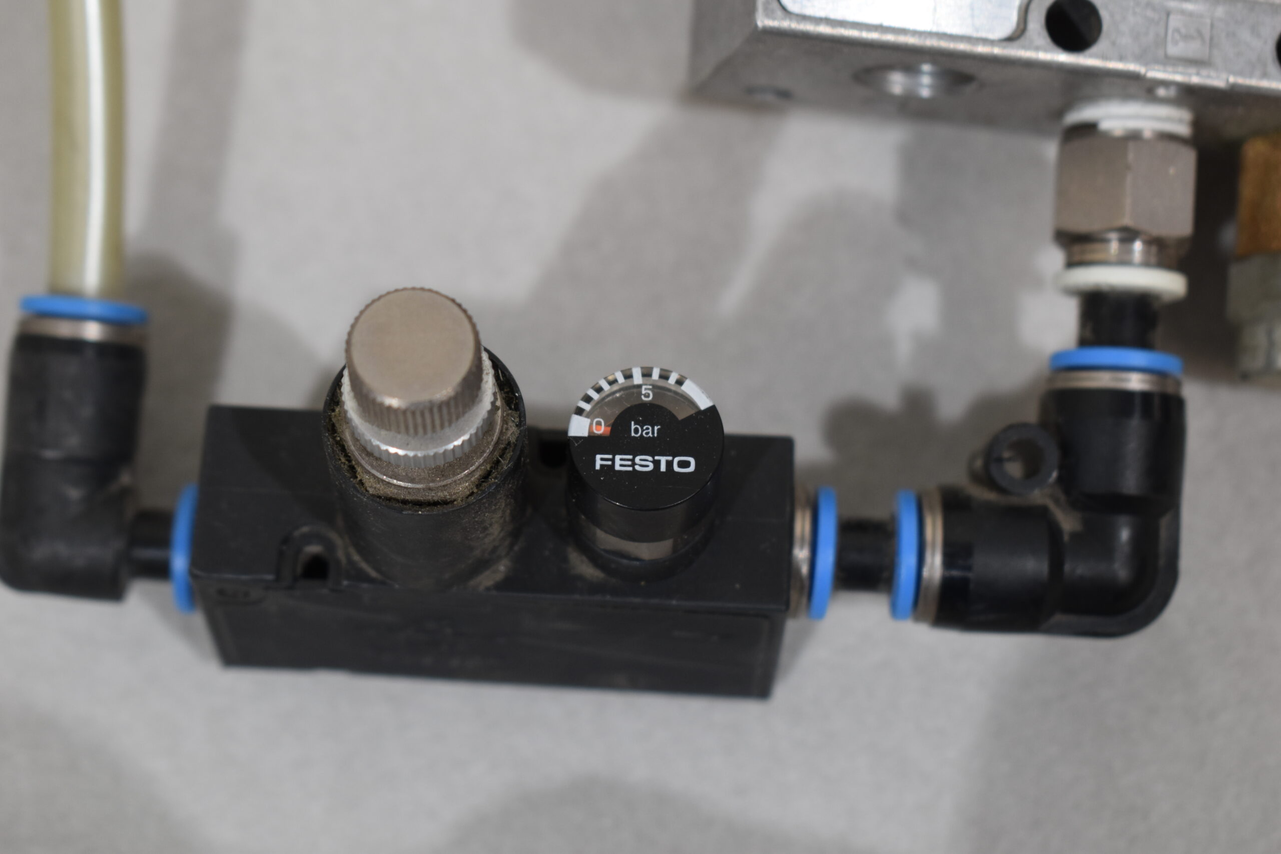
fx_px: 2936
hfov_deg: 24.6
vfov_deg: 16.6
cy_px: 427
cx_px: 640
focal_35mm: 82
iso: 500
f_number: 5.6
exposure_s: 1/60
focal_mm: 55
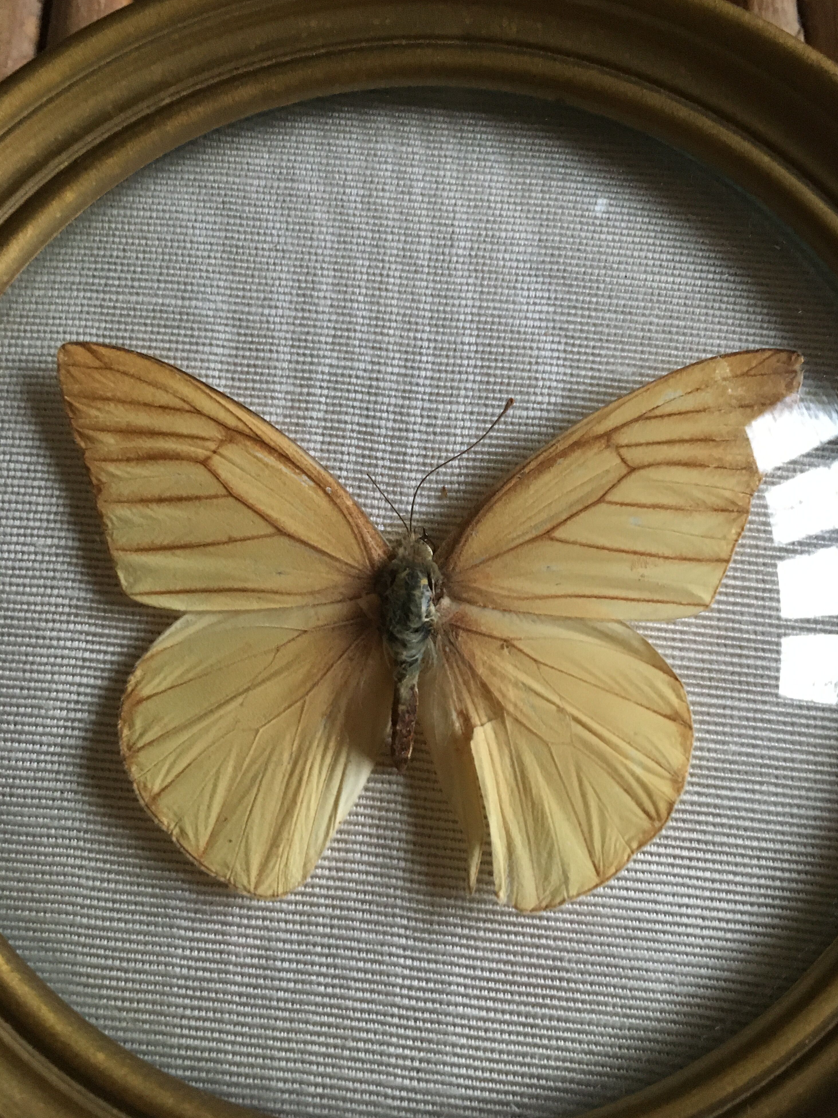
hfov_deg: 46.8
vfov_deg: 60.0
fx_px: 968
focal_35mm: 30
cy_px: 547
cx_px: 424
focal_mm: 4.15
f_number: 2.2
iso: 250
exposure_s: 1/17
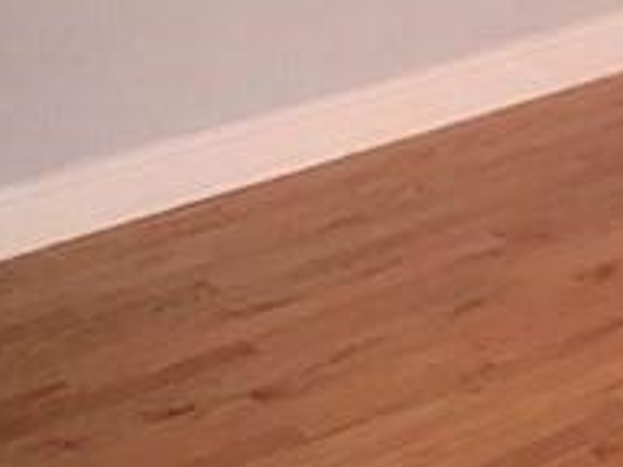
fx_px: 2790
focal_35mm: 155
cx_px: 1025
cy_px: -545
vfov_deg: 8.9
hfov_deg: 12.0
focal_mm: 4.15
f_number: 2.2
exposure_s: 1/30
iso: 80
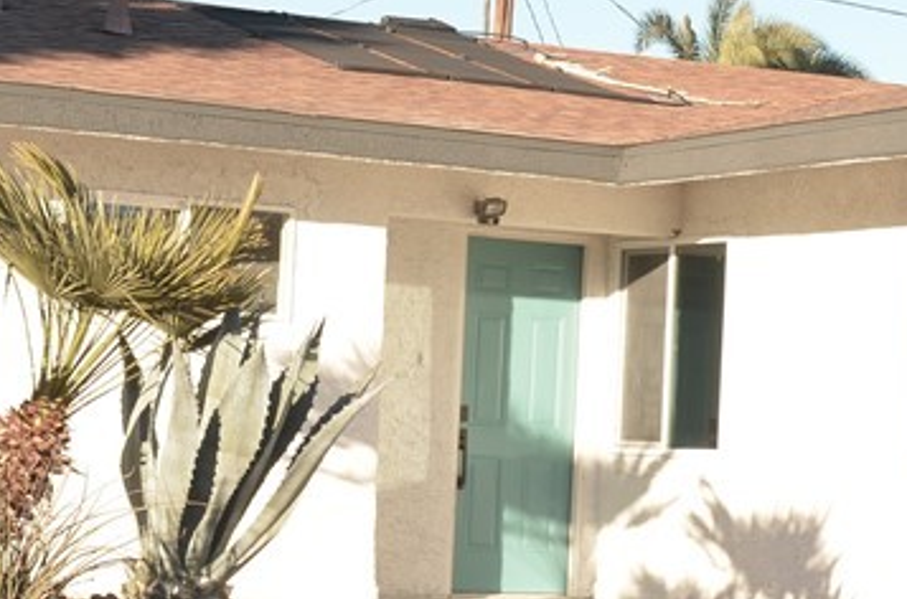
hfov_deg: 16.6
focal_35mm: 124
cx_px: 487
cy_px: 501
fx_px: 3104
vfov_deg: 11.0
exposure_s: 1/200
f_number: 7.1
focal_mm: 27
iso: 200
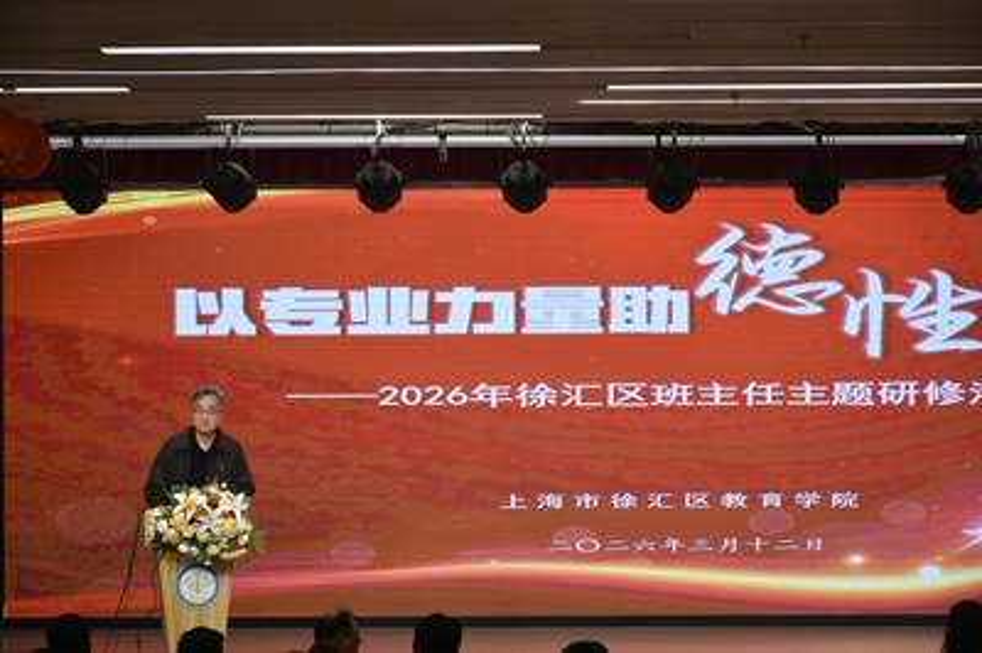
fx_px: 3475
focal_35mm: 128
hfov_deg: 16.1
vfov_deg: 10.7
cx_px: 491
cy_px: 326
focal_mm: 85
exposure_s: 1/640
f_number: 6.3
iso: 4000
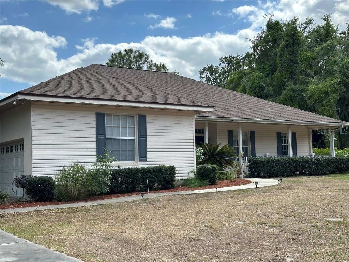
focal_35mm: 48
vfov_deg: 30.3
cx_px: 174
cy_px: 131
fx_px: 484
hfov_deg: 39.7
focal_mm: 6.86
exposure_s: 1/2028
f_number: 1.78
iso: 64
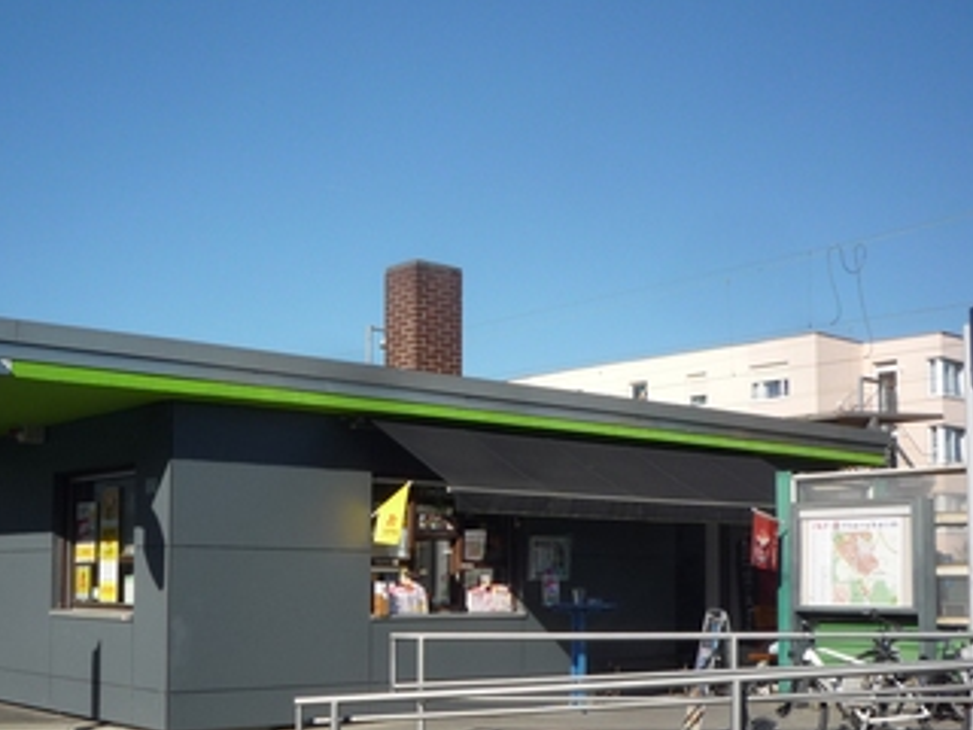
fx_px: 1349
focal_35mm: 48
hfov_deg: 39.4
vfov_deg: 30.0
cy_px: 496
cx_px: 371
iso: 100
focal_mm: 5.2
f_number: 5.6
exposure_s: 1/400
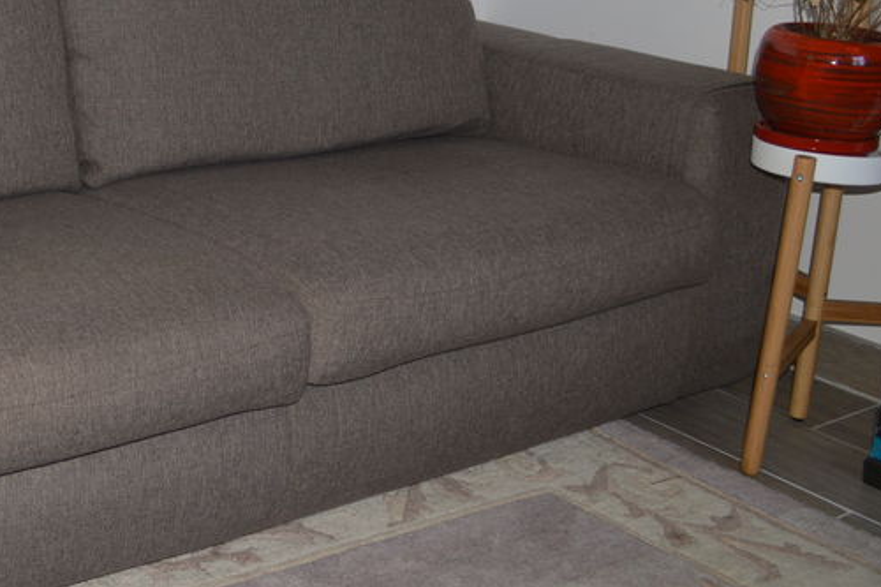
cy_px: 174
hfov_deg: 34.7
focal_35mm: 54
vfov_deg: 24.9
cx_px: 81
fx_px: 1321
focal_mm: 18
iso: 200
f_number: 3.5
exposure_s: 1/60
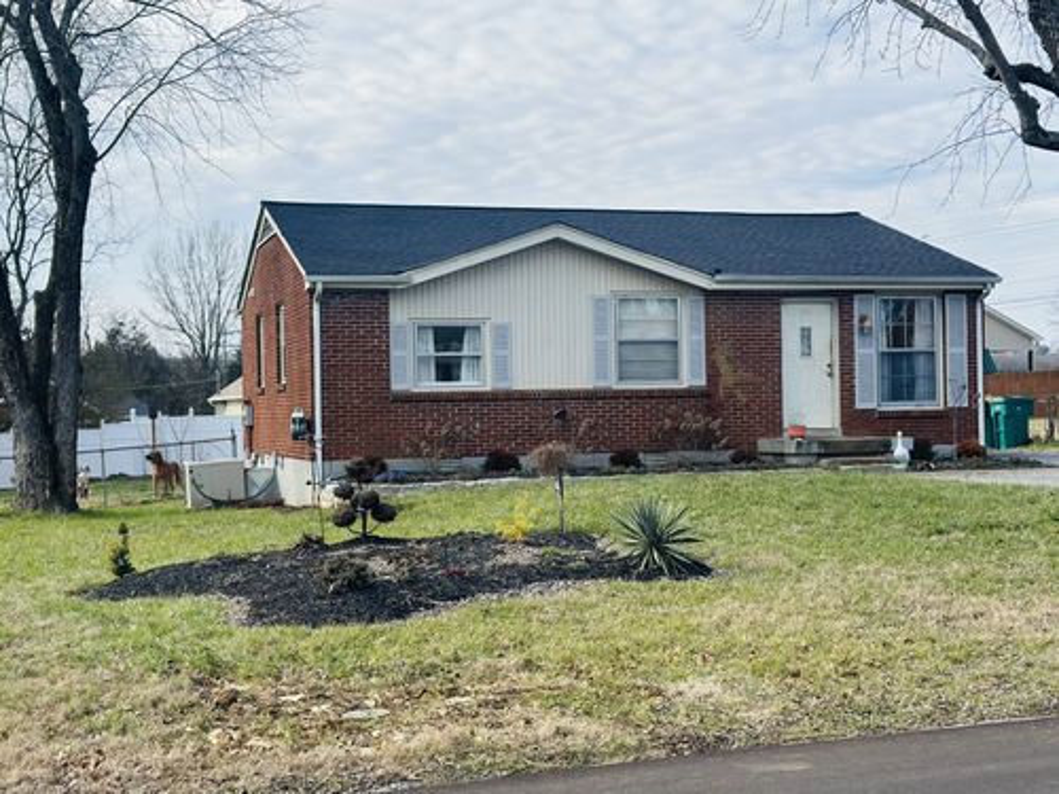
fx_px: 1468
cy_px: 397
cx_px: 530
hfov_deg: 39.7
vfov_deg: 30.3
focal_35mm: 48
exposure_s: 1/3876
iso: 100
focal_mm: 6.86
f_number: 1.78
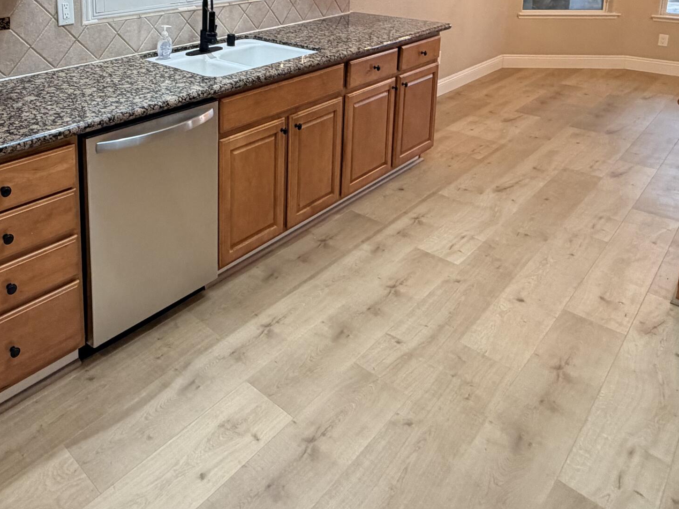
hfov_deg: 58.1
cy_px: 21
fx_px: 569
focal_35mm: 29
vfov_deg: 42.7
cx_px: 161
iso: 200
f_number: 2.2
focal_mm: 2.22
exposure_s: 1/60
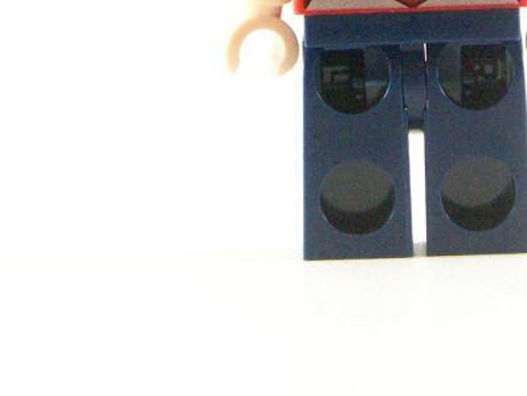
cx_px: 421
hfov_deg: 7.3
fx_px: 4113
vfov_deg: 5.5
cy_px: -89
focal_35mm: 270
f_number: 3.6
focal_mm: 17.5
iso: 400
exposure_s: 1/60
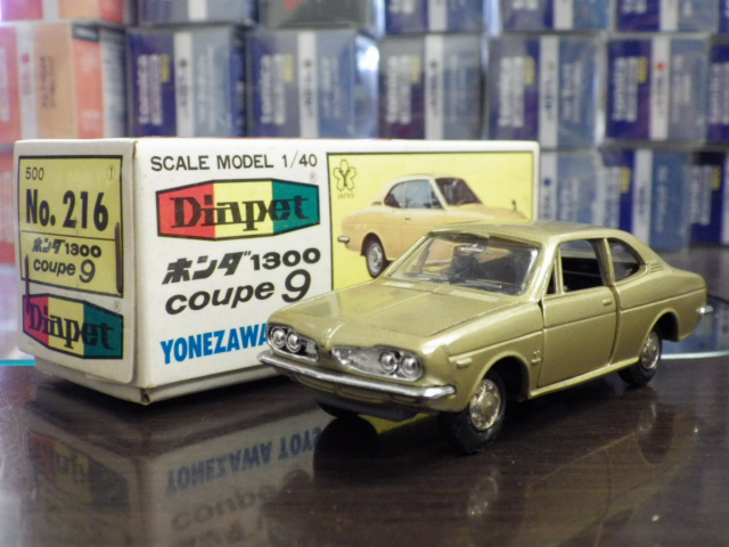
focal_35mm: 50
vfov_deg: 29.1
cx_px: 364
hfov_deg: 38.2
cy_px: 274
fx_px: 1053
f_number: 3.8
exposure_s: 1/40
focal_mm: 9
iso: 800
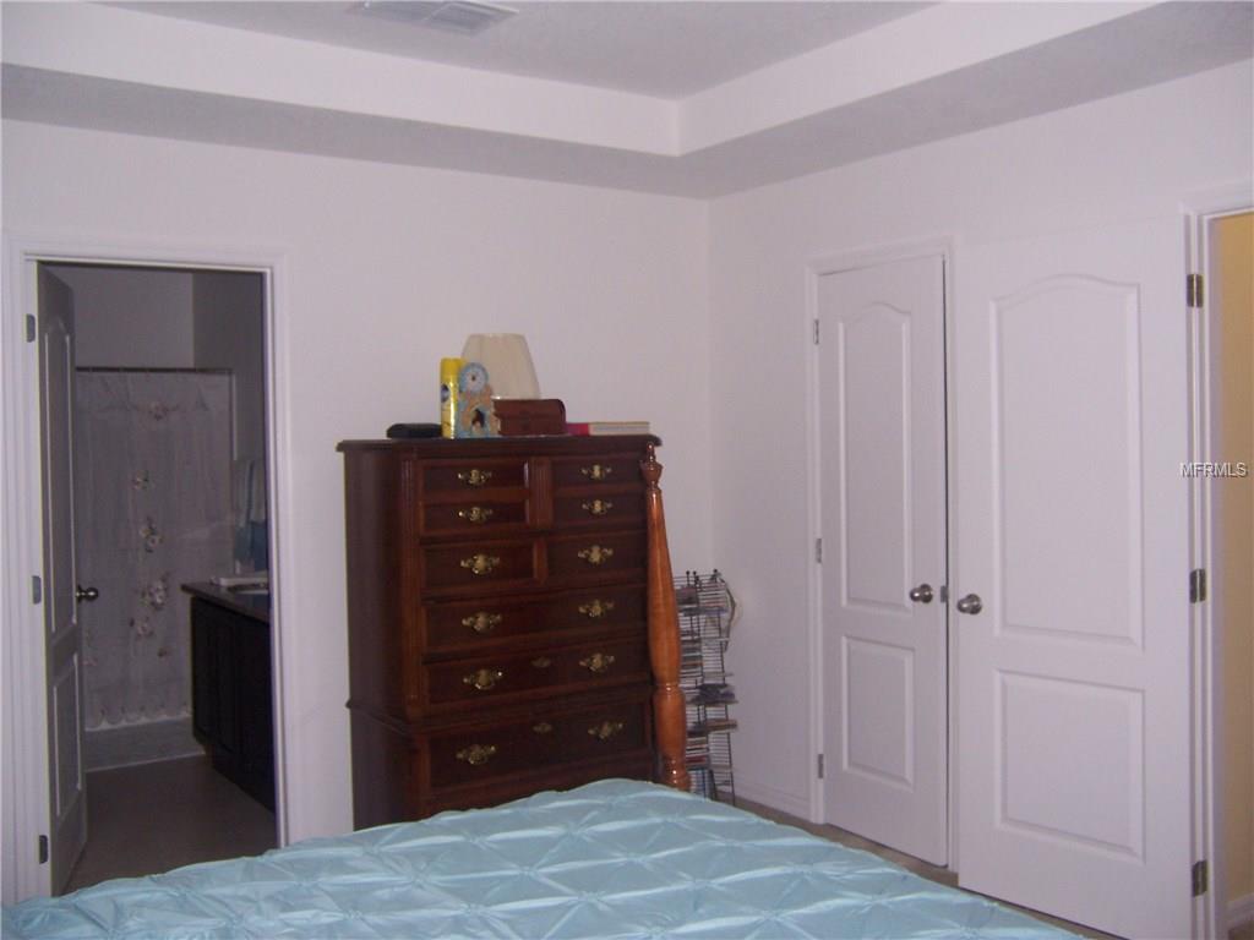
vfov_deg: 42.9
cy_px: 470
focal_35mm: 33
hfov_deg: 55.4
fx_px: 1195
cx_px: 627
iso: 140
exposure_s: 1/60
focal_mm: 5.5
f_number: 2.8
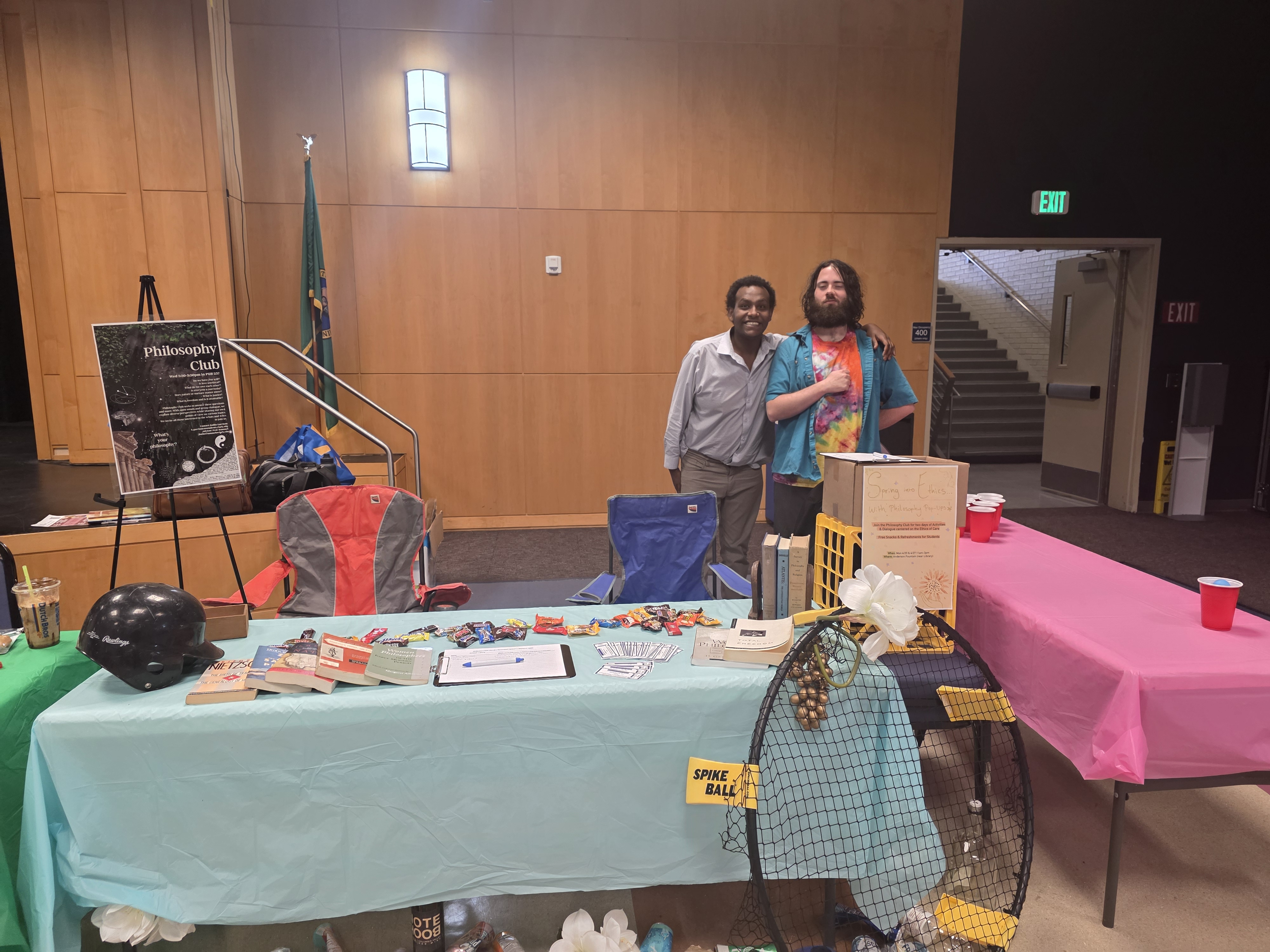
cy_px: 476
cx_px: 635
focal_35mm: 23
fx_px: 844
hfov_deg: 73.9
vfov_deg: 58.9
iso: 400
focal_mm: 6.3
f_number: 1.7
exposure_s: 1/120
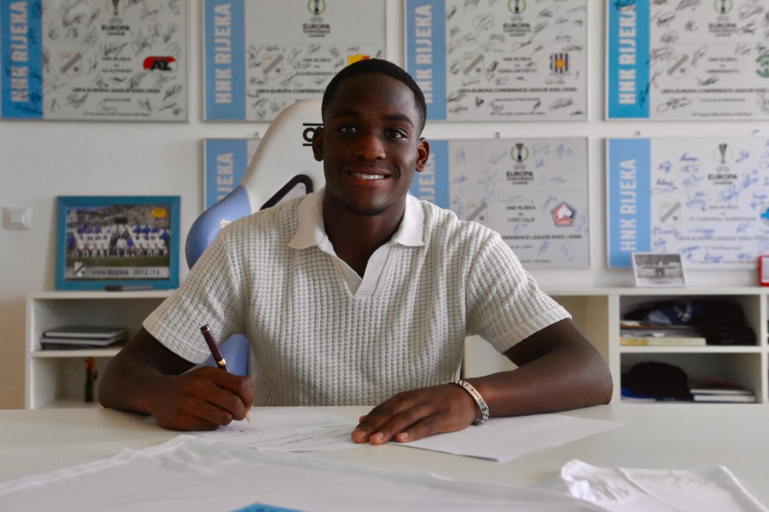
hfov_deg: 44.5
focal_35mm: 44
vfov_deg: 30.5
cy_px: 256
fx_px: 940
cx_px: 384
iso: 6400
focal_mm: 44
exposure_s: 1/640
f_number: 5
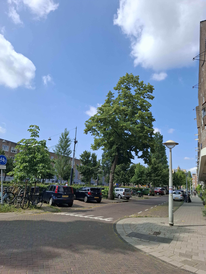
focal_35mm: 23
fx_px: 182
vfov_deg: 73.9
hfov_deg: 58.9
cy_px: 137
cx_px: 103
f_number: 1.8
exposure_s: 1/1658
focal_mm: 5.54
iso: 50
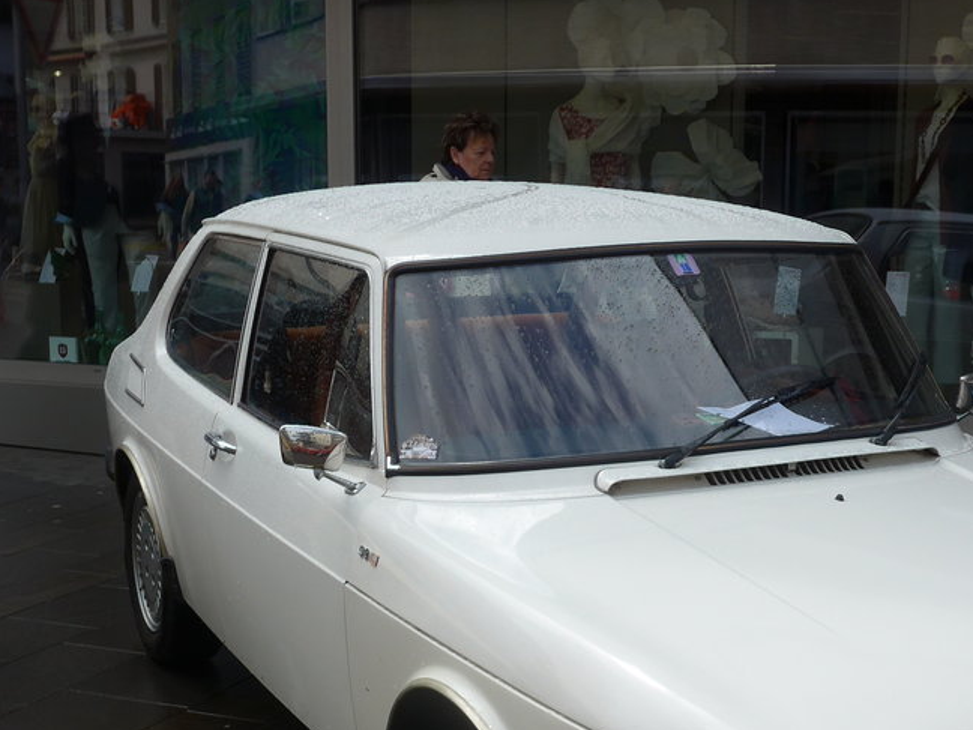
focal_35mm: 63
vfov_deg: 22.9
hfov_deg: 30.3
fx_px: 1771
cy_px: 608
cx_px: 706
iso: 80
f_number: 2.8
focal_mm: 7
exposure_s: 1/1300
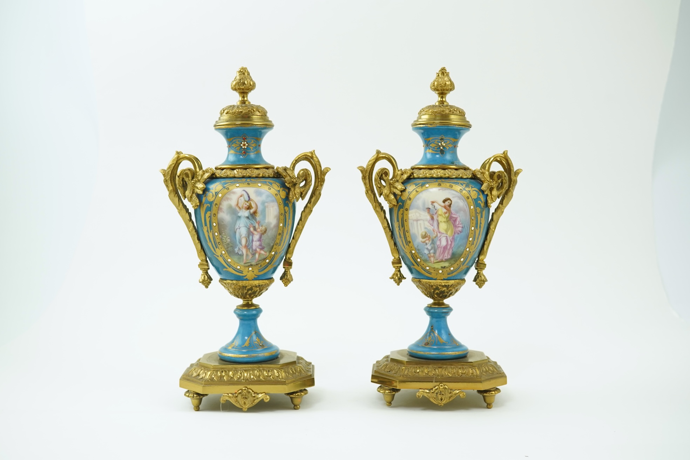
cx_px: 345
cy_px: 230
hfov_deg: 43.6
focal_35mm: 45
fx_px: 862
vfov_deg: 29.9
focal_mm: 30
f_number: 9
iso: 640
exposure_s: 1/50
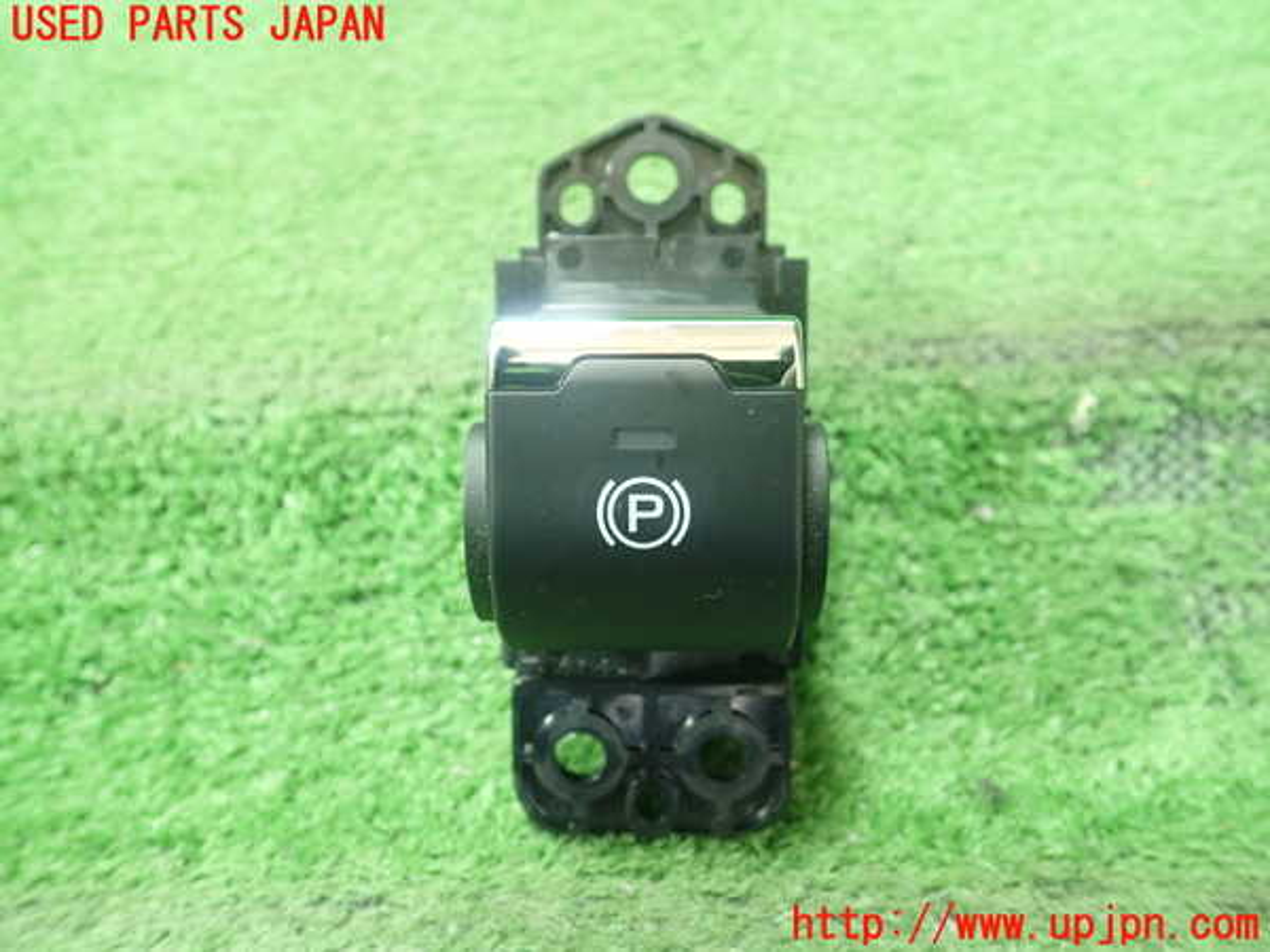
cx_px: 635
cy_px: 476
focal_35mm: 30
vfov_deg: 46.8
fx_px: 1101
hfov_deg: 60.0
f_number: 2.3
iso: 800
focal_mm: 5.5
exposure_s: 1/100
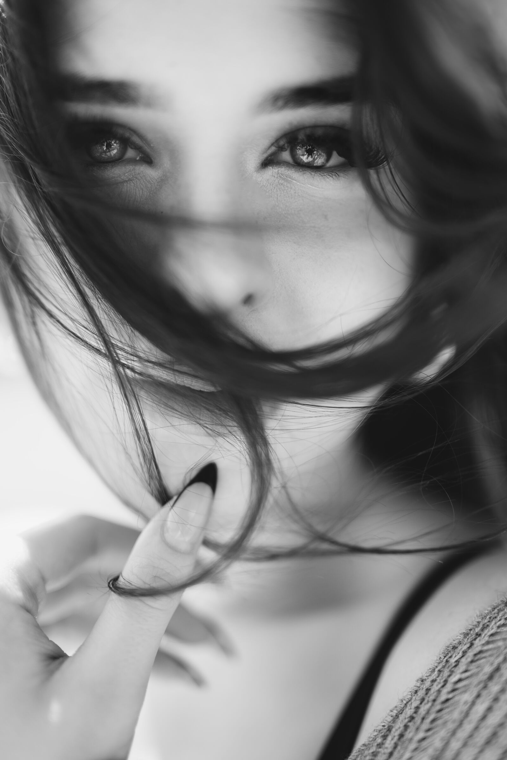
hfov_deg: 27.0
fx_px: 1056
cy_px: 380
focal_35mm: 50
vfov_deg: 39.6
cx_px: 254
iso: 160
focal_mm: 50
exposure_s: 1/2000
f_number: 1.2
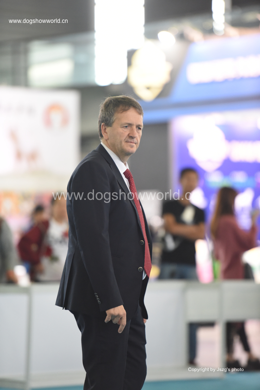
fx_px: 2165
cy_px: 195
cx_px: 130
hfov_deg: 6.9
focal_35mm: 200
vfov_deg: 10.3
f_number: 2.8
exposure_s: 1/200
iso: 2500
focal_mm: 200
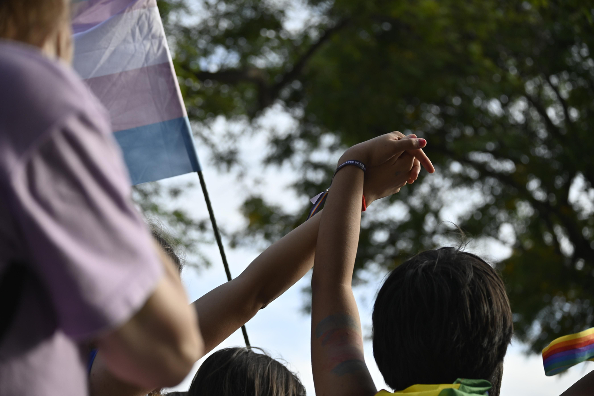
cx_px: 297
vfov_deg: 9.5
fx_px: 2375
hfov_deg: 14.3
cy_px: 198
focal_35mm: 144
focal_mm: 96
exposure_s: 1/500
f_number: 5.6
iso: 125
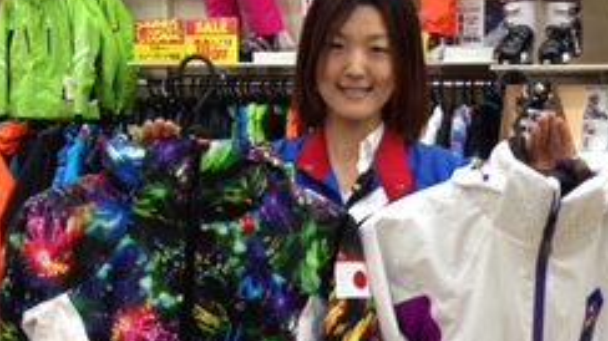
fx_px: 951
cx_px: 364
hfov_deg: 35.3
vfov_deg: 20.2
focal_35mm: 59
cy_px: 254
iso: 50
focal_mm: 4.12
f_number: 2.4
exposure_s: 1/24
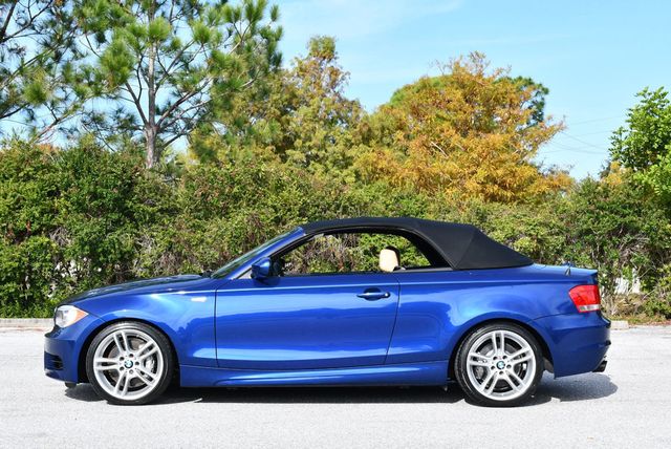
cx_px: 336
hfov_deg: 32.4
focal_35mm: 62
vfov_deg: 22.0
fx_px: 1157
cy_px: 224
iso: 180
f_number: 8
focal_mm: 31
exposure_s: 1/250
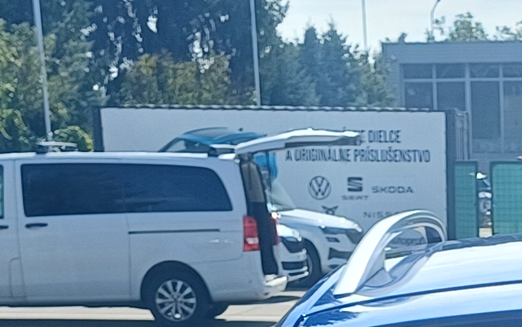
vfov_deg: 9.2
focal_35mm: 129
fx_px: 1835
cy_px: 777
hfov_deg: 15.6
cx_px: 607
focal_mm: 4.65
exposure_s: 1/898
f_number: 1.8
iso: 50
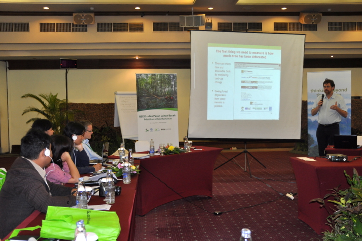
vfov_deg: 34.1
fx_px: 392
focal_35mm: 39
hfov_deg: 49.6
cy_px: 120
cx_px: 181
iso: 400
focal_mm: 26
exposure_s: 1/60
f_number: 2.8
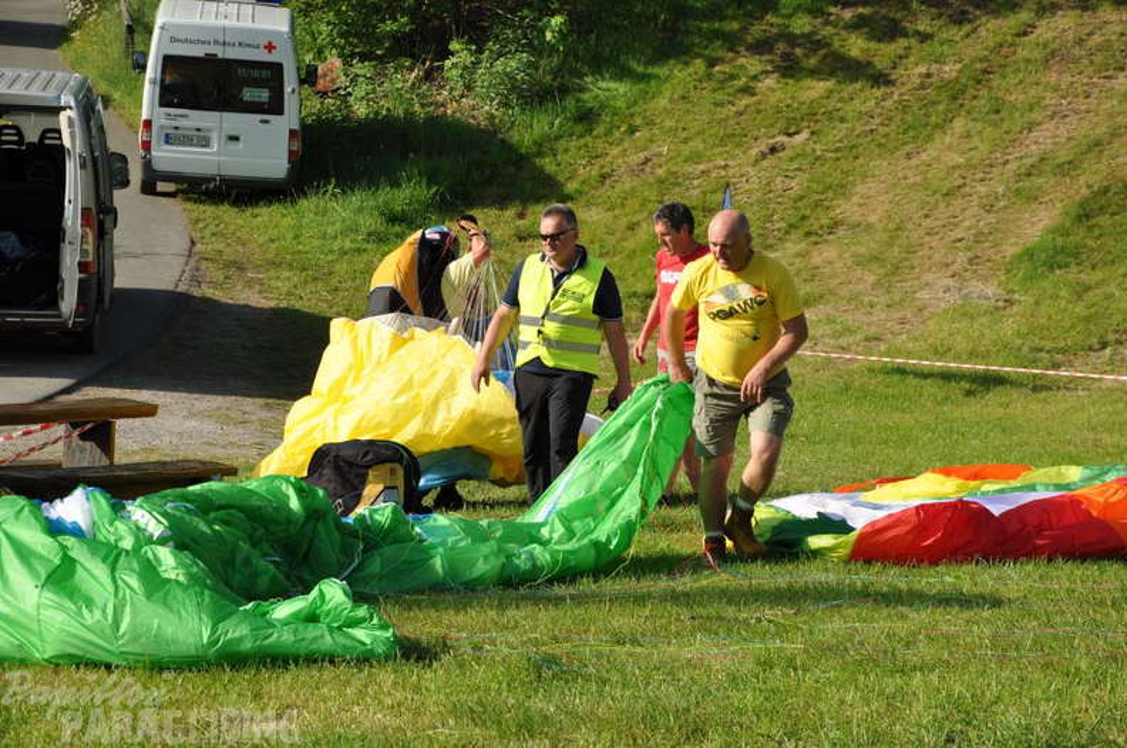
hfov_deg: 16.1
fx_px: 3987
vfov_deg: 10.7
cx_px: 564
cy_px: 374
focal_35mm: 128
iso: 200
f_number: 9
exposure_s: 1/320
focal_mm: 85
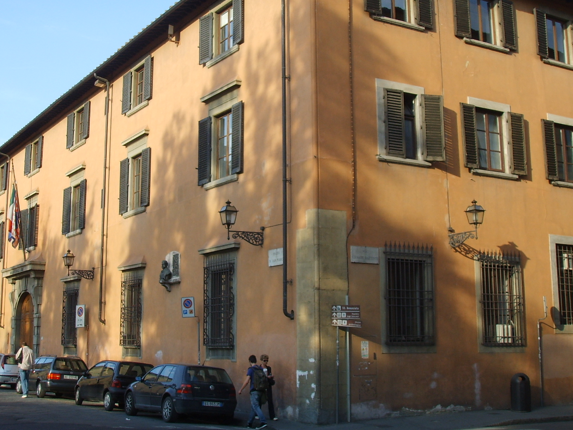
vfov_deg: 29.1
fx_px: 828
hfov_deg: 38.2
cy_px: 178
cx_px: 269
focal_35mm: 50
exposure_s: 1/250
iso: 50
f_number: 3.5
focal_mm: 6.6
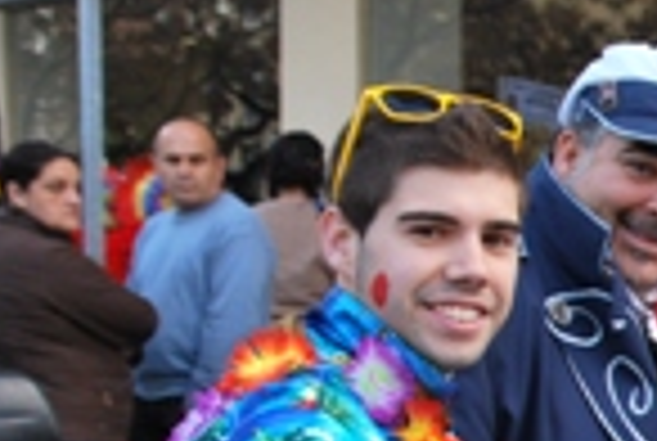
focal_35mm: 104
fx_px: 1895
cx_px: 1028
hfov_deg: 17.4
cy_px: 513
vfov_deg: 13.0
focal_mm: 21
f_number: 5.6
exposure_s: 1/60
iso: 200
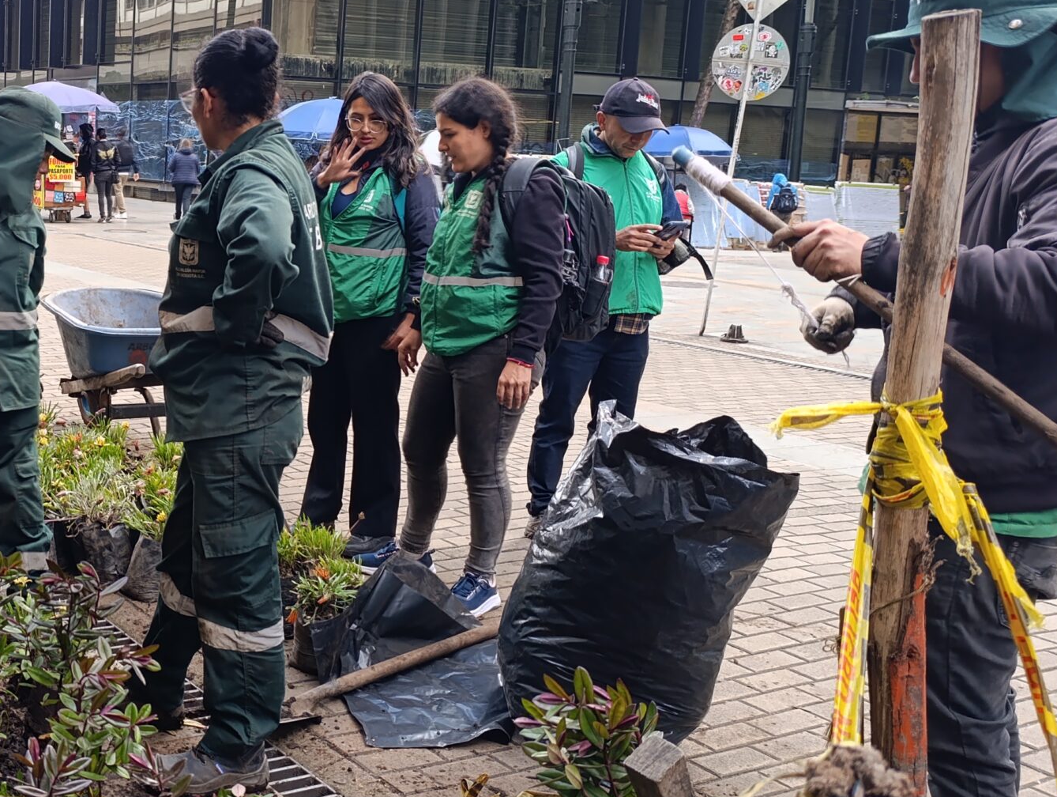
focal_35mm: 44
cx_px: 120
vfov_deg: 32.9
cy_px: 339
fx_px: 1346
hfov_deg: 39.9
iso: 250
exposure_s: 1/120
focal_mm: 6.14
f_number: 1.6
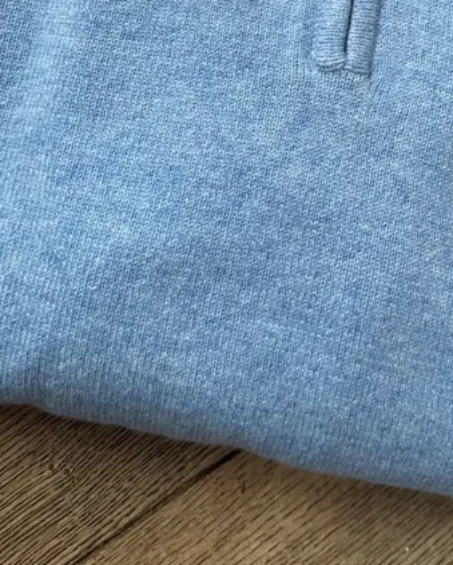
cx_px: 365
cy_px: -39
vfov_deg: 29.2
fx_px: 988
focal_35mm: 59
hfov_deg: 25.4
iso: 160
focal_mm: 6.86
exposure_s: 1/121
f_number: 1.78
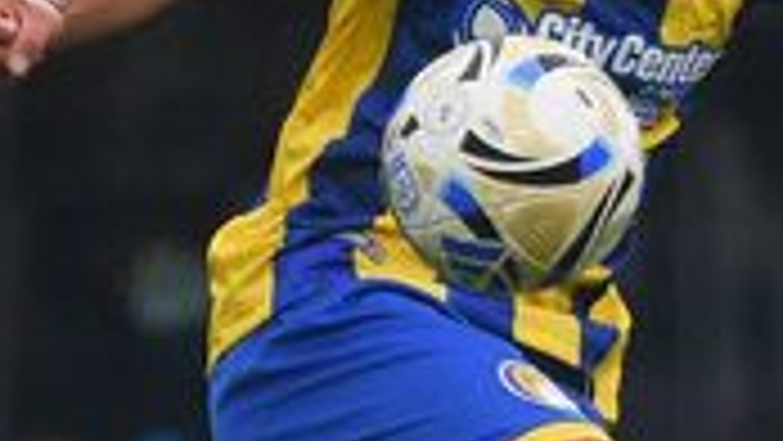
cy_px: -142
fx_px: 22513
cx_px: 612
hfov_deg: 2.0
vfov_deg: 1.1
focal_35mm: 1084
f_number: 4
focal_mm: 300
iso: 1000
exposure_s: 1/2500
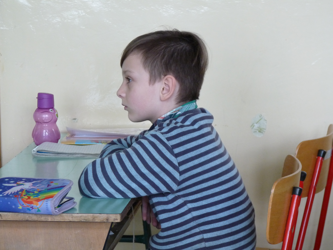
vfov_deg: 9.3
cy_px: 125
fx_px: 1530
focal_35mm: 159
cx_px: 166
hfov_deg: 12.4
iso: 320
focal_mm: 28.3
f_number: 3.7
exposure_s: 1/50
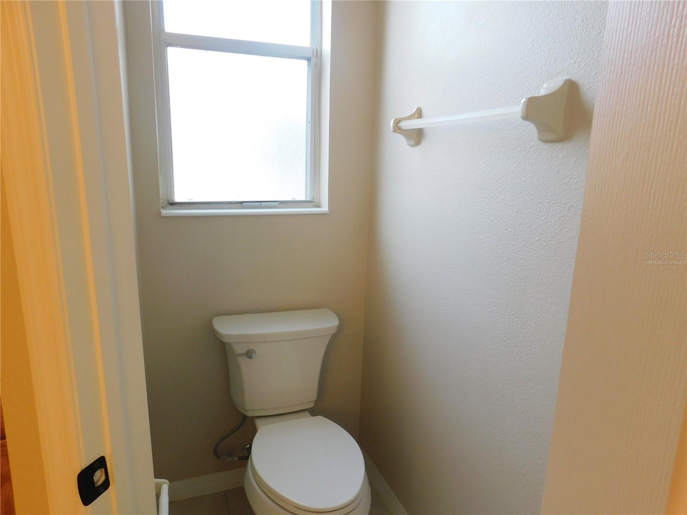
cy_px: 258
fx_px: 456
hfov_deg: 73.9
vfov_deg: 58.9
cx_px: 344
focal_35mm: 23
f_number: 3
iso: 125
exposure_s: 1/50
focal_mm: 4
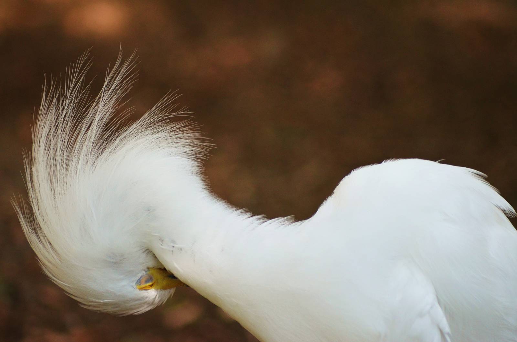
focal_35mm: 292
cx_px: 258
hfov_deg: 7.1
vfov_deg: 4.7
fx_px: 4192
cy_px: 171
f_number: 4.8
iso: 1000
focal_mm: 195
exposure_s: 1/500
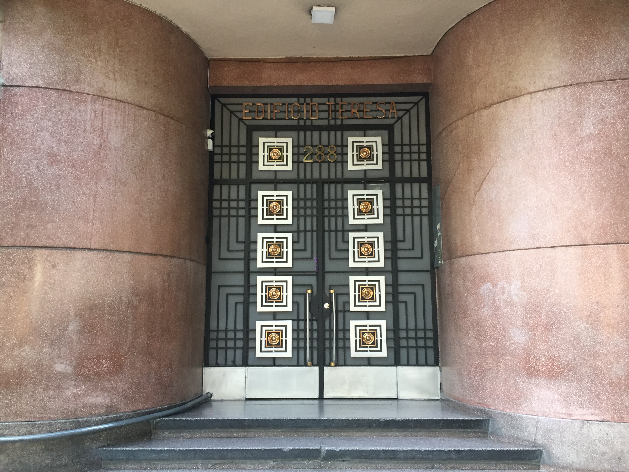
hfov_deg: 61.7
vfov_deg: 48.2
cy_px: 236
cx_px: 314
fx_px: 527
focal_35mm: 29
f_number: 2.2
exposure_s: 1/30
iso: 50
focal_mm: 4.15
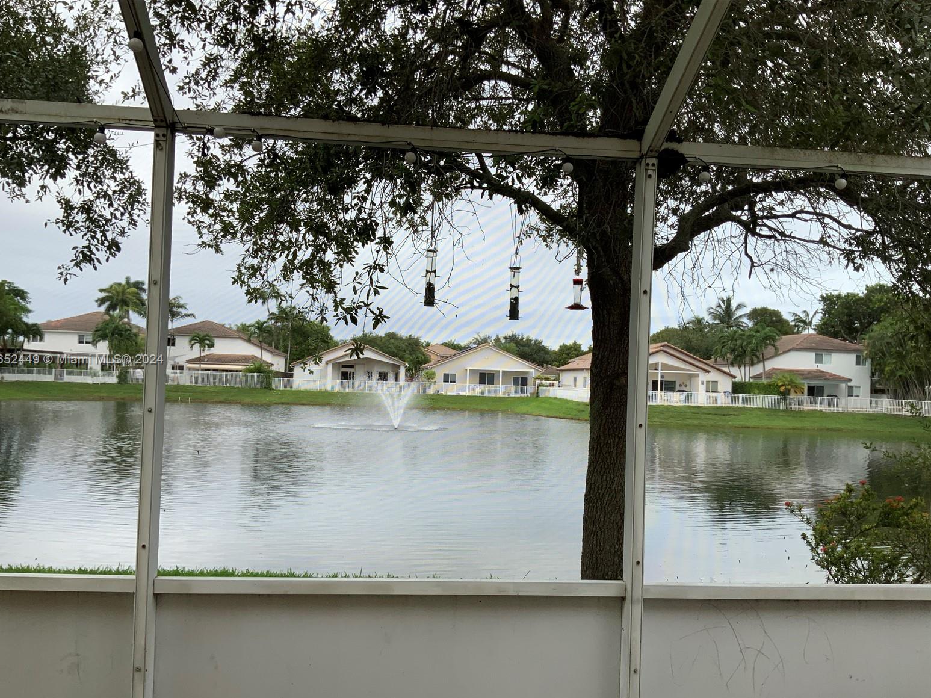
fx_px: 807
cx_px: 453
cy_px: 360
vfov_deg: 46.8
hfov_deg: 60.0
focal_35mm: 30
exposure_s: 1/898
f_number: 1.8
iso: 16
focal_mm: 3
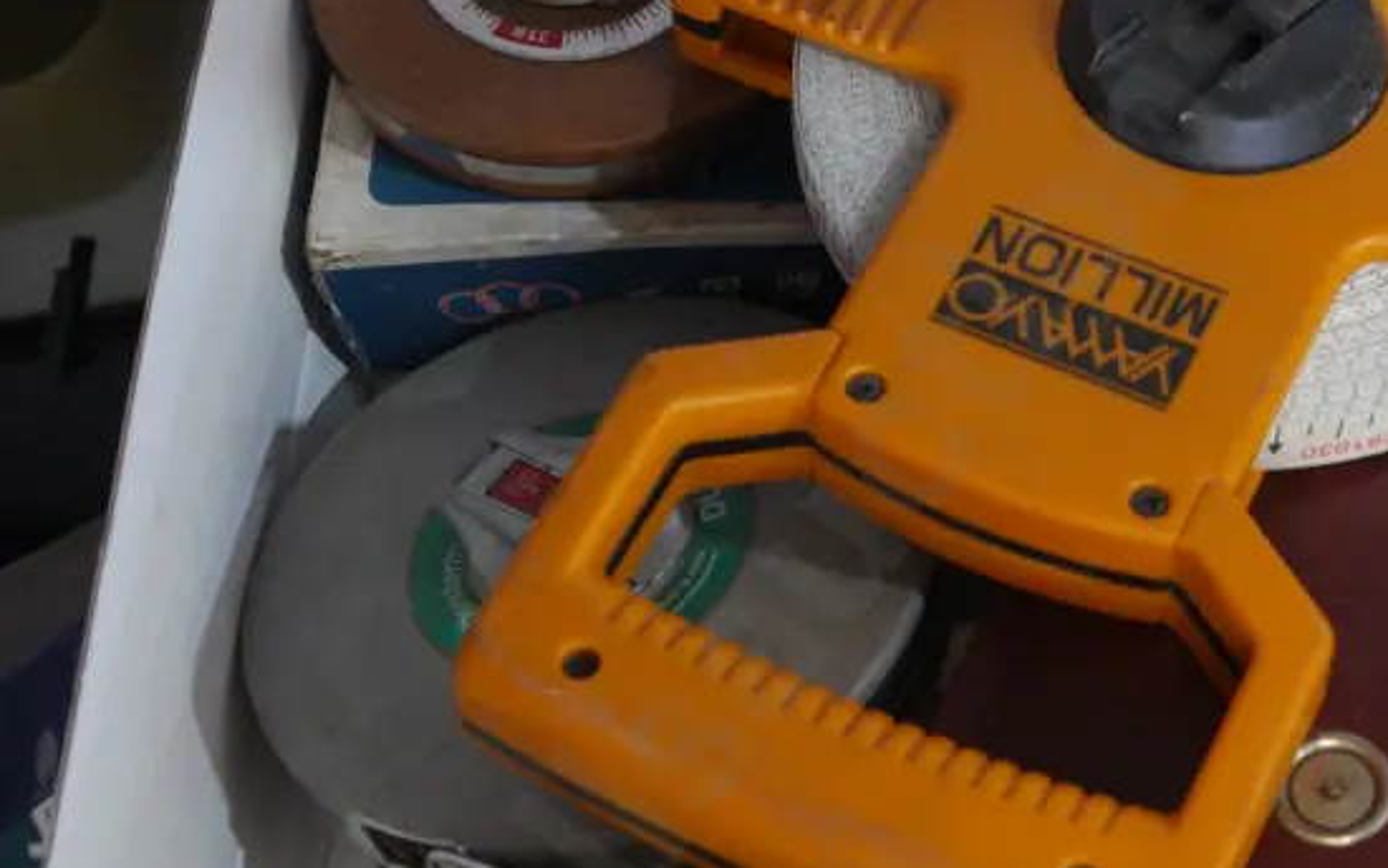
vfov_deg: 16.5
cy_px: 535
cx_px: 847
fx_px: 2989
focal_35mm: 79
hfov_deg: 26.1
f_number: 4.4
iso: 2000
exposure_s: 1/60
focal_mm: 20
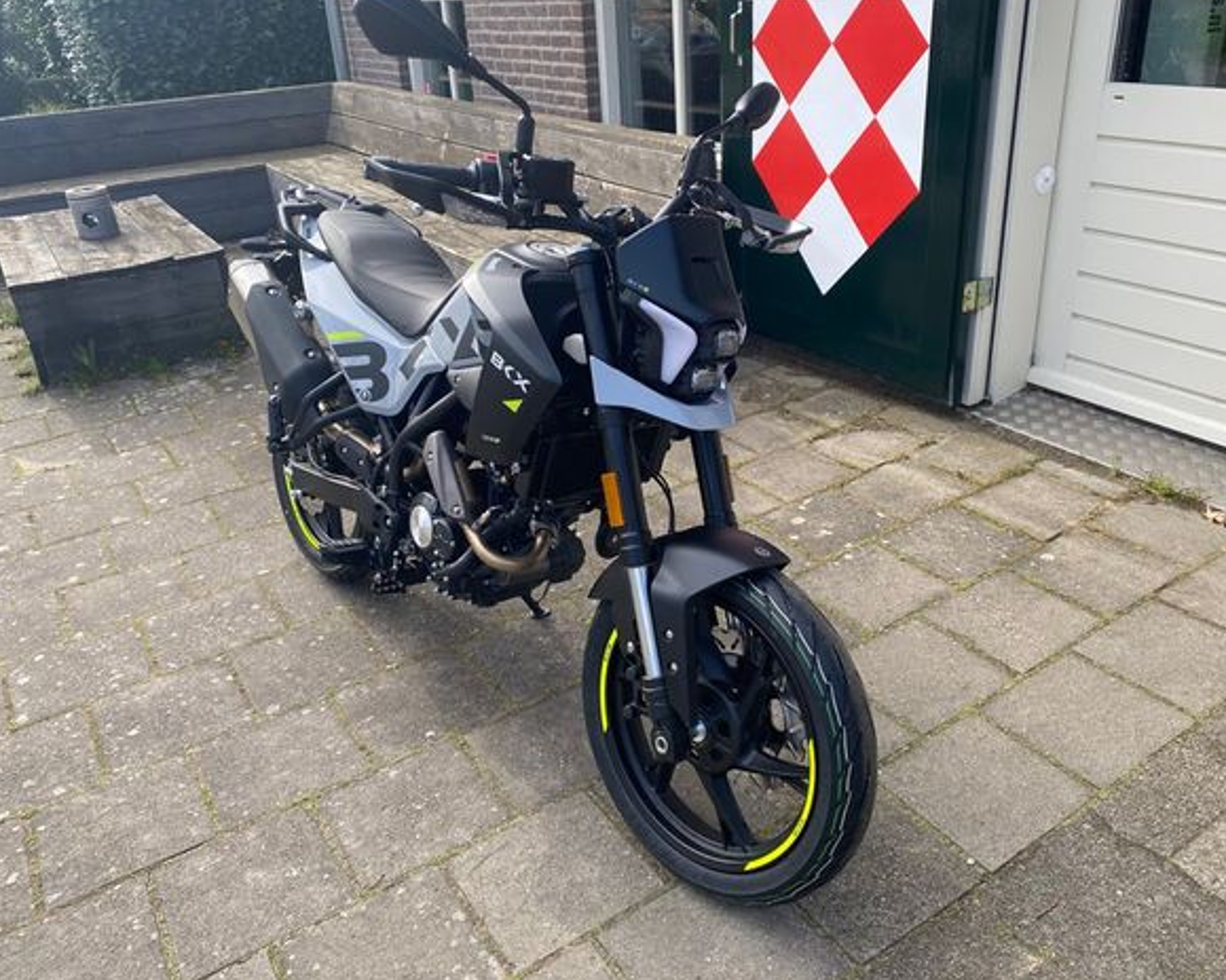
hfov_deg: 62.1
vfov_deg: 51.5
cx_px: 657
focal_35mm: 28
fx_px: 1016
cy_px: 484
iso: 32
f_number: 1.8
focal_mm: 4.25
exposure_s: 1/534
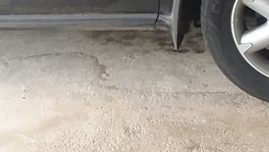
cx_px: 90
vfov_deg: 11.4
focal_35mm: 103
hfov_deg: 20.7
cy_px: -64
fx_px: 735
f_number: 1.9
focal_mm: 2.47
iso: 125
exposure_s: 1/30
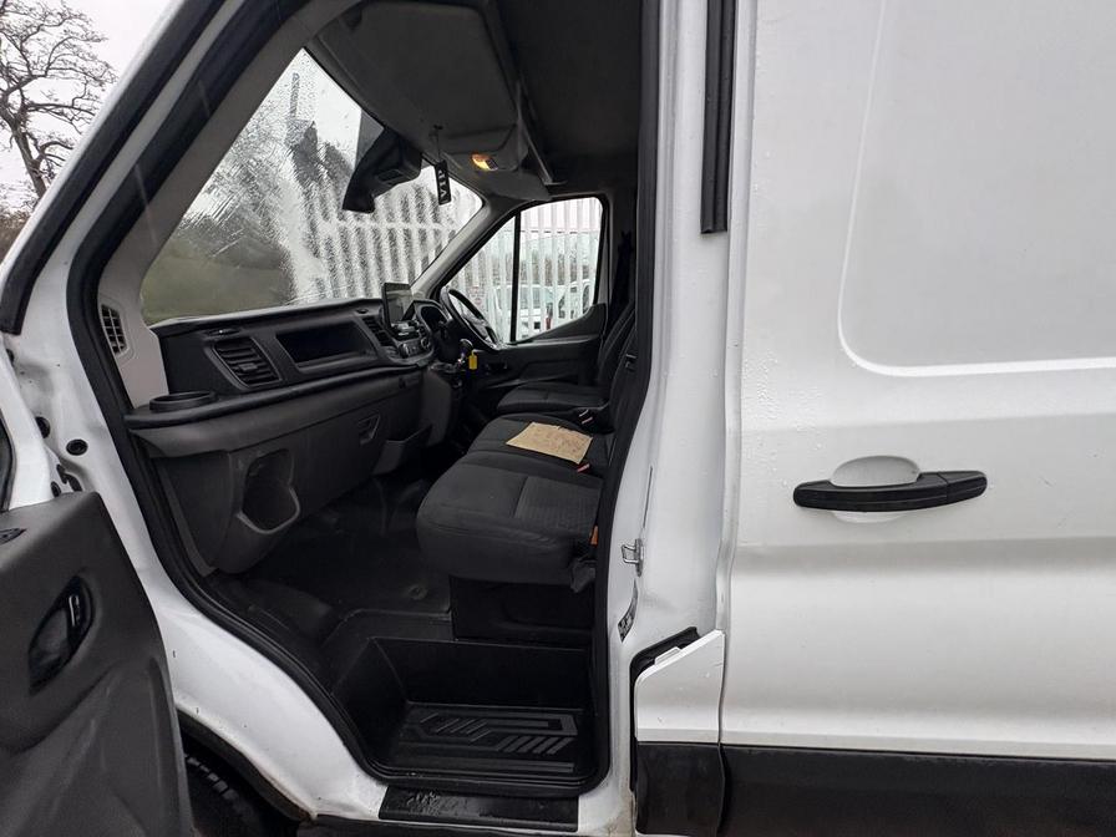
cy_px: 418
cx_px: 558
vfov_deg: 85.7
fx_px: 451
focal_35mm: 14
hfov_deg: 102.1
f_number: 2.2
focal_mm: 2.22
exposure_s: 1/99
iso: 160
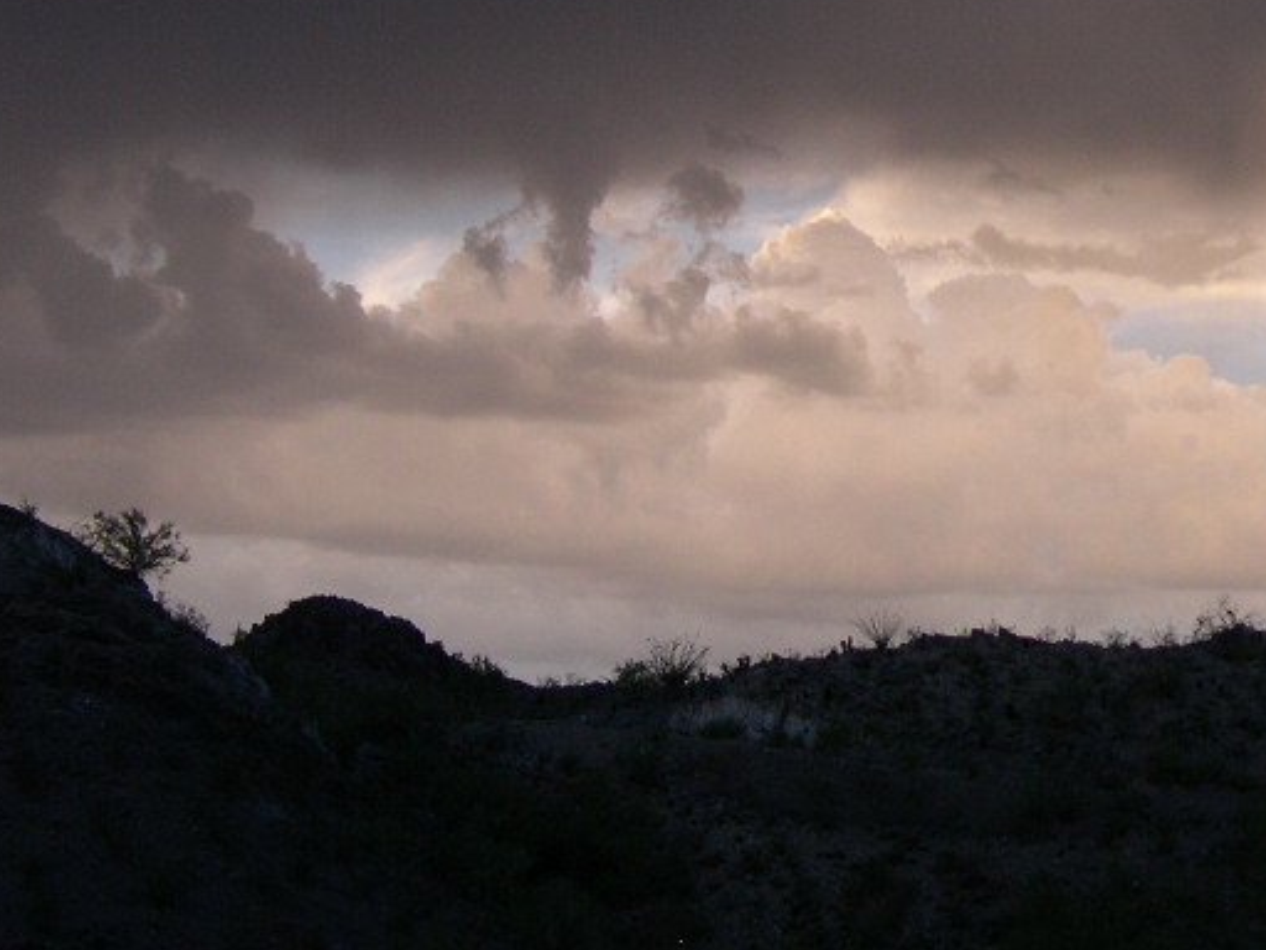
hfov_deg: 24.8
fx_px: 2780
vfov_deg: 19.2
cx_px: 1170
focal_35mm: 76
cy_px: 161
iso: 100
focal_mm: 8
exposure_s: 1/63.4
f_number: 2.8
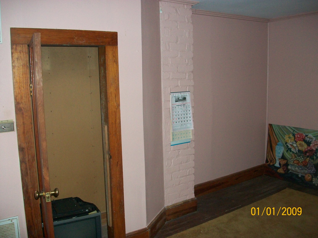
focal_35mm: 34
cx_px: 159
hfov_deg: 54.0
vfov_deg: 41.8
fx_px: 312
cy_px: 119
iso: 160
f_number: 2.8
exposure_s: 1/60
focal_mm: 5.7
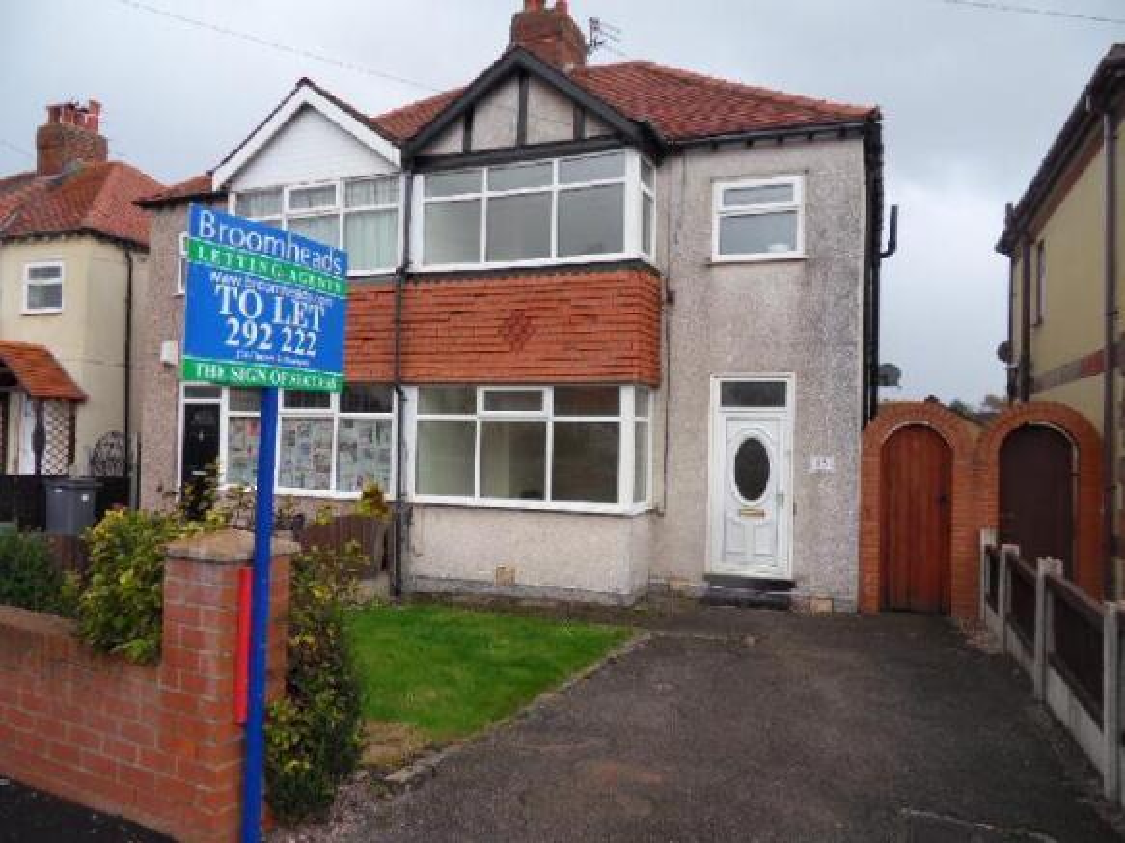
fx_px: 780
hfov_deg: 71.6
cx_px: 562
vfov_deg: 56.8
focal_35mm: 24
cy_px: 422
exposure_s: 1/250
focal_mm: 4.2
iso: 80
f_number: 3.3
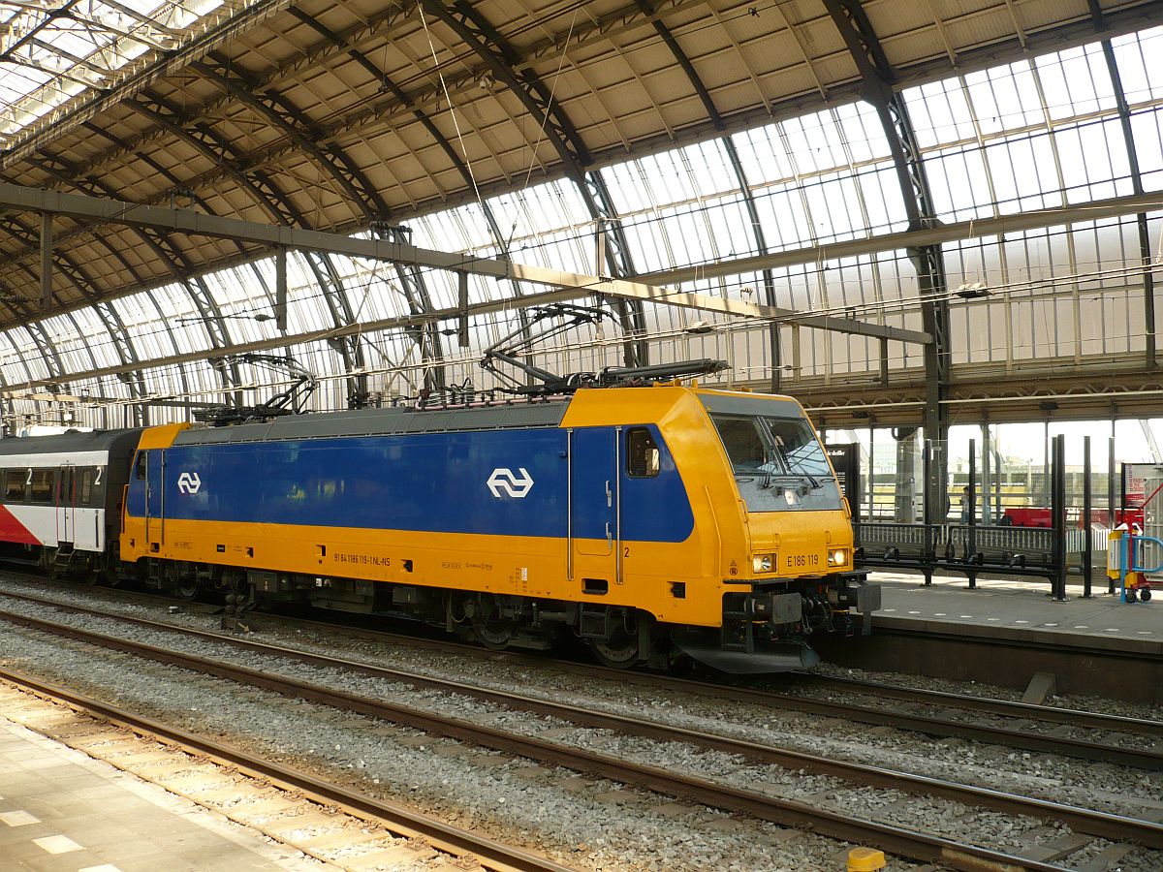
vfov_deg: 40.7
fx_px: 1176
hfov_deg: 52.6
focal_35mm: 35
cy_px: 436
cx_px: 582
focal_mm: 5.8
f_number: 2.8
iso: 100
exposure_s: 1/100
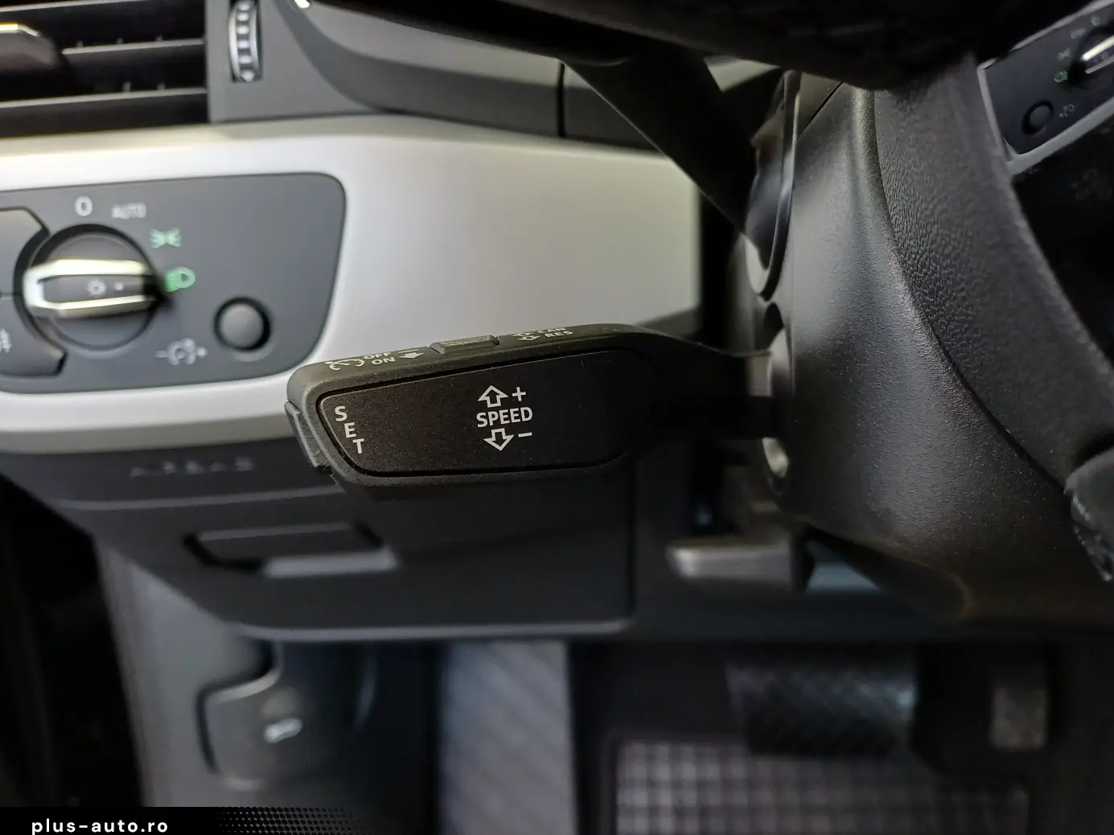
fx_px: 837
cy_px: 413
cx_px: 553
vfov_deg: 53.0
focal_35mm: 26
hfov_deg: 67.3
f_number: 1.8
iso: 320
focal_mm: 4.65
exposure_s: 1/50
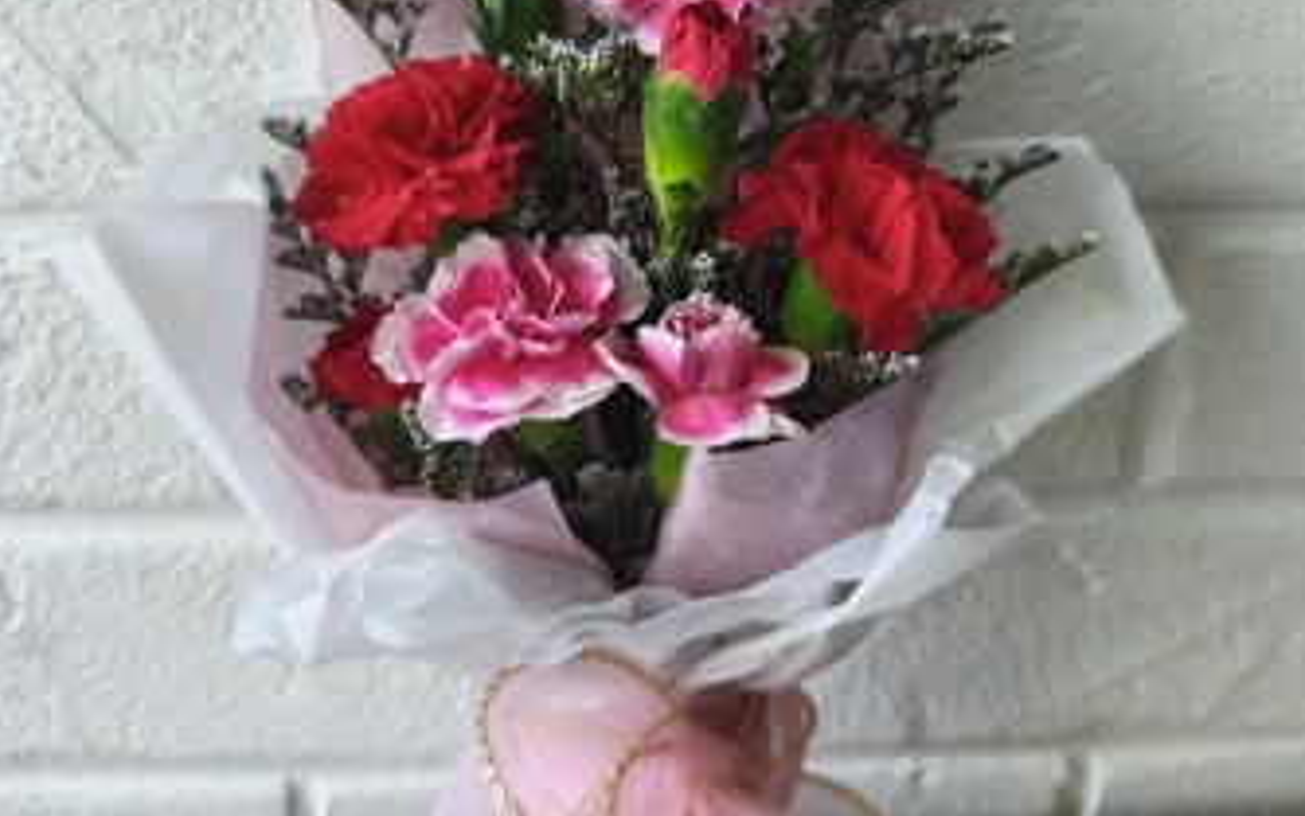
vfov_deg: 35.7
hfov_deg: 55.3
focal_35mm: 35
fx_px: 1245
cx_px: 660
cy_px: 226
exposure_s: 1/99.9
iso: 125
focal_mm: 6.18
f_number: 1.65
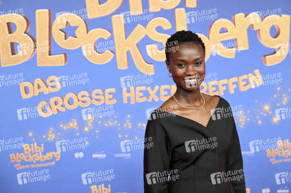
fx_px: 606
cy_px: 96
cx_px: 146
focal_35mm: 75
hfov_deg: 27.0
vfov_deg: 18.2
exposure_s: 1/200
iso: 800
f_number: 5
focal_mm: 75
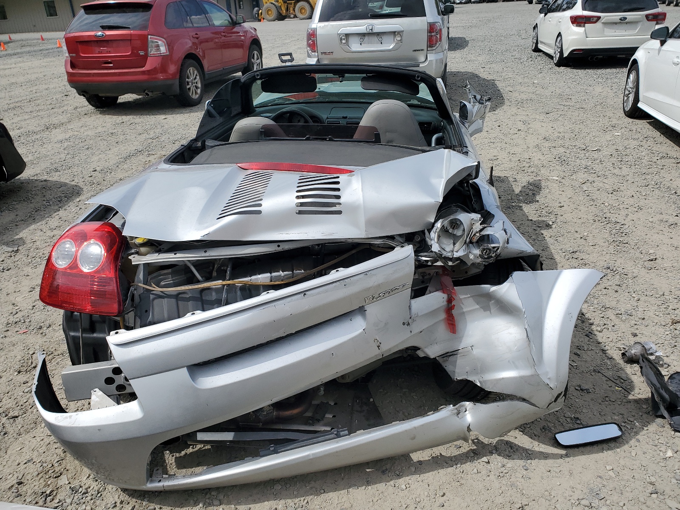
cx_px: 340
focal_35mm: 26
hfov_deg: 67.3
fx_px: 511
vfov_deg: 53.1
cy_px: 255
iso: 50
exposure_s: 1/2500
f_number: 1.5
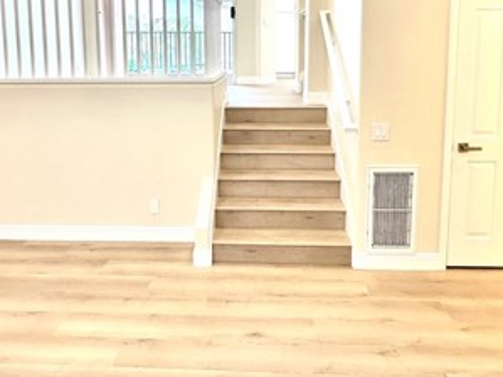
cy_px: 103
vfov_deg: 45.4
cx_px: 241
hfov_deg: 60.0
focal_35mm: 30
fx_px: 436
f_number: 2.2
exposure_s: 1/120
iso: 80
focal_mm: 2.22
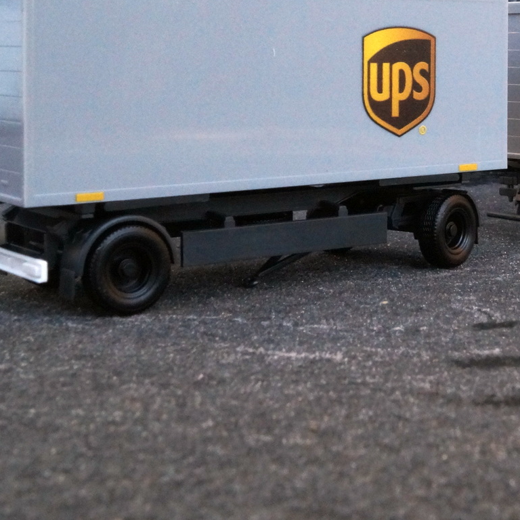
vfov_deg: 23.2
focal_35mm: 73
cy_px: 74
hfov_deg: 23.0
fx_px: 1241
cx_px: 481
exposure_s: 1/60
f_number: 20
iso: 1250
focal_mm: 22
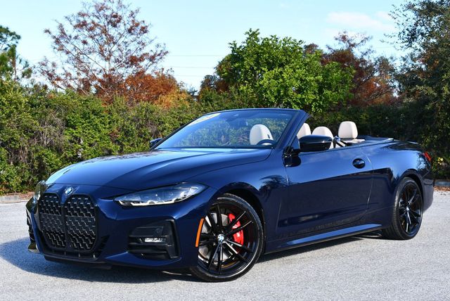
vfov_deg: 22.7
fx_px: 751
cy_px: 150
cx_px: 225
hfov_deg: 33.4
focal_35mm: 60
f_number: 7.1
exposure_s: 1/250
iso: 200
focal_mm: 30
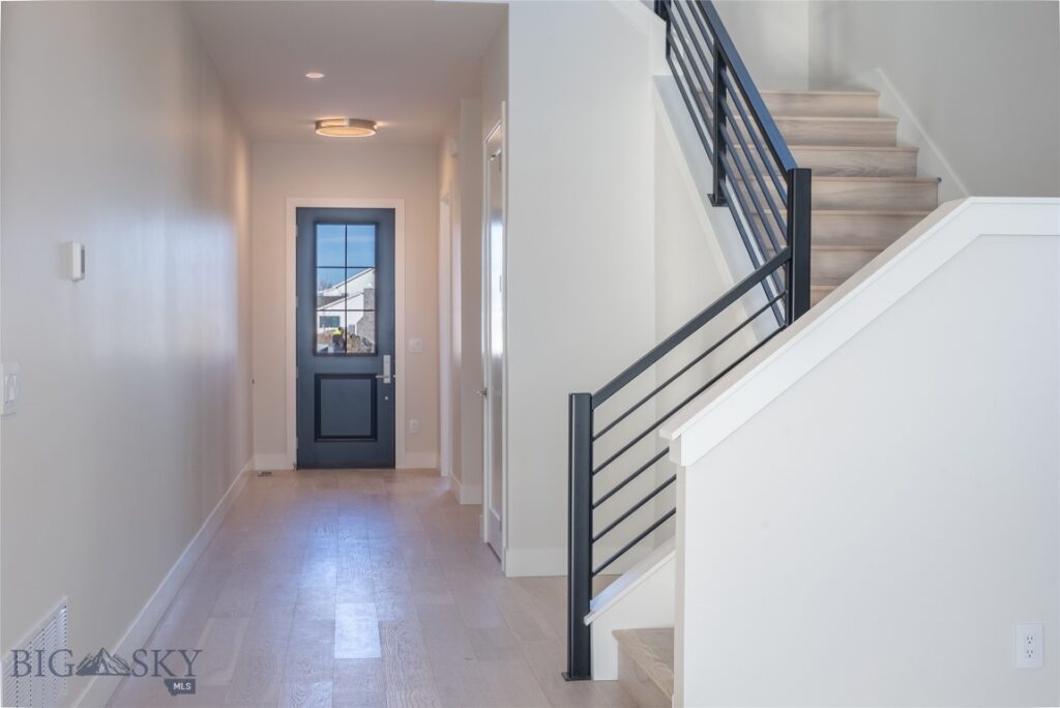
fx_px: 1326
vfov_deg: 29.9
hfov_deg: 43.6
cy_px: 354
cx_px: 530
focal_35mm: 45
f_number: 10
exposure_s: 1/320
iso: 400
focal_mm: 45
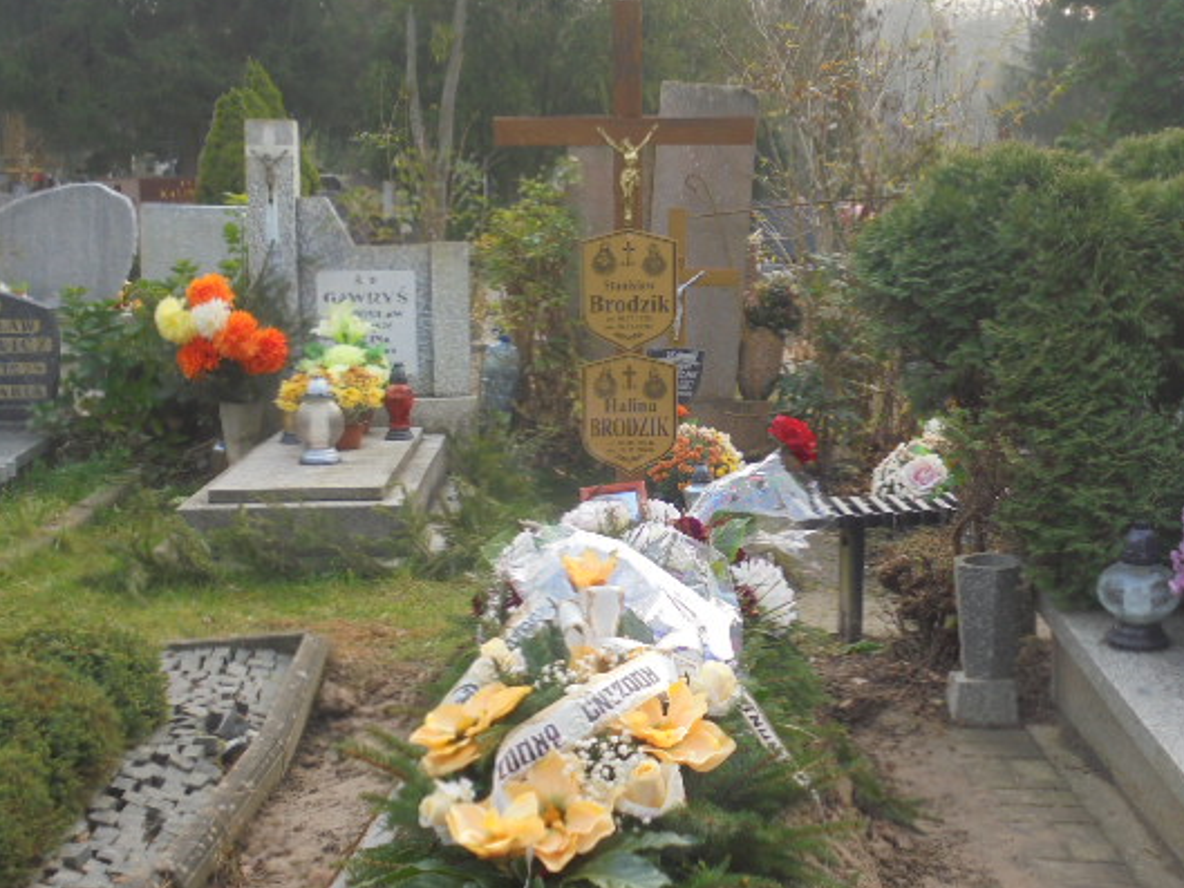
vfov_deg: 28.0
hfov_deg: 36.7
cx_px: 678
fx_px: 1779
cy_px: 485
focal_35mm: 52
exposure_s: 1/50
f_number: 4.5
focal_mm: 7.8
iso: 100
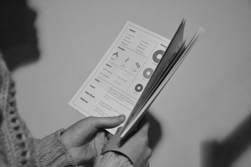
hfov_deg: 33.4
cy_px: 84
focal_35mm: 60
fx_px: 418
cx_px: 126
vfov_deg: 22.6
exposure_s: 1/30
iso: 3200
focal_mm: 40
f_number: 4.5
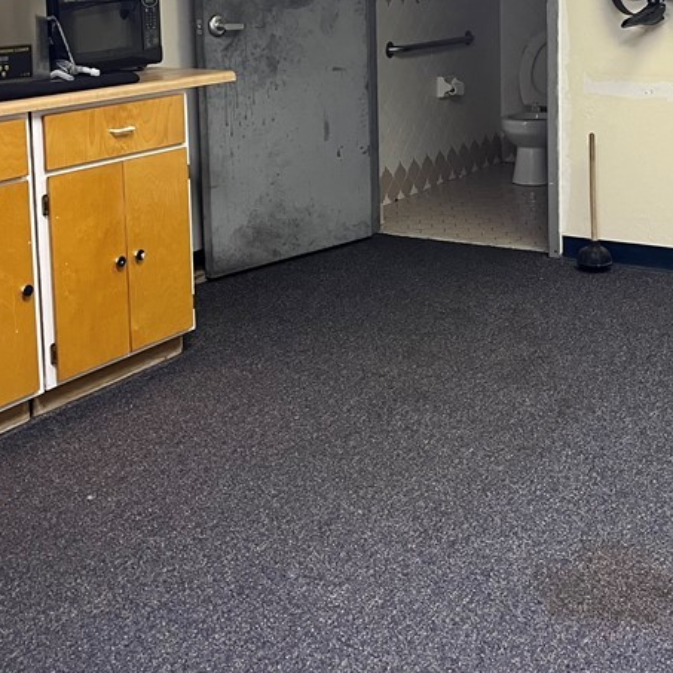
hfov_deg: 32.7
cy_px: 107
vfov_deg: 31.7
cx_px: 394
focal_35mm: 52
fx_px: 1144
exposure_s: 1/60
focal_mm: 5.1
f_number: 1.6
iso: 200
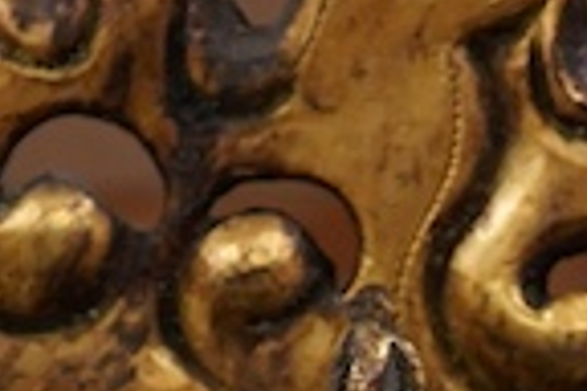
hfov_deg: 7.3
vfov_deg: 4.8
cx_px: 591
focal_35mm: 282
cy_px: 811
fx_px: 4598
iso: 1250
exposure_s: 1/125
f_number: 9
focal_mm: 30
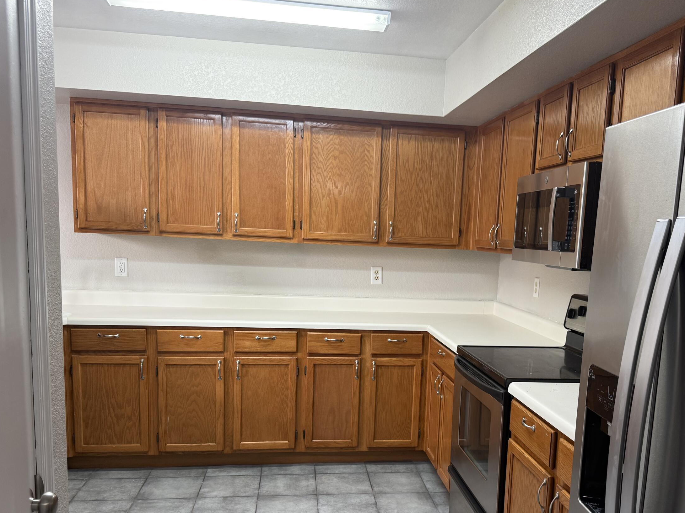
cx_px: 397
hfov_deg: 55.1
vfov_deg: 42.4
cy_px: 339
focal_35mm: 33
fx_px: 653
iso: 125
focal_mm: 6.76
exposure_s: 1/60
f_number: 1.78
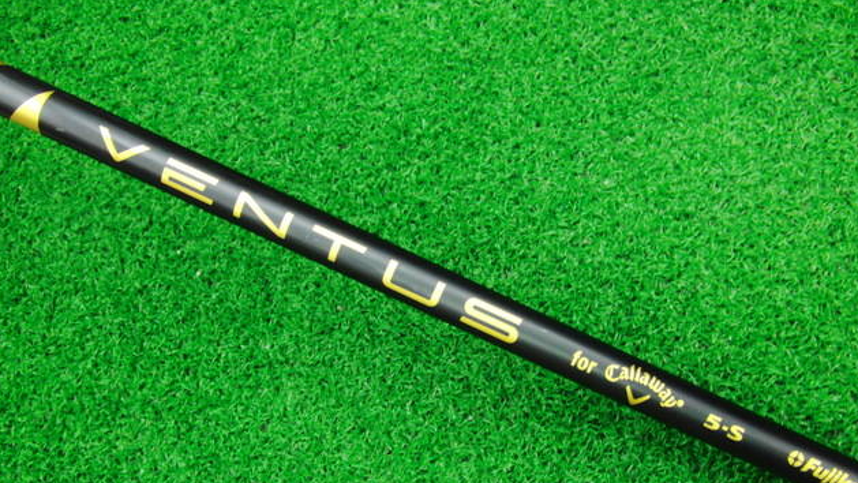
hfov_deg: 49.4
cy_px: 323
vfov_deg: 28.8
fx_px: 933
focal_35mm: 41
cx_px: 426
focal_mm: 6.42
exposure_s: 1/20
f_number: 3.6
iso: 400
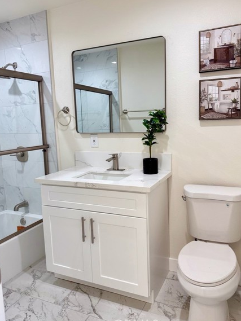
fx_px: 251
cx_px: 129
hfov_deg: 51.3
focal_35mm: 27
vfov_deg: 65.3
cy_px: 152
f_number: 1.78
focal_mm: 6.76
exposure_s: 1/120
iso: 100
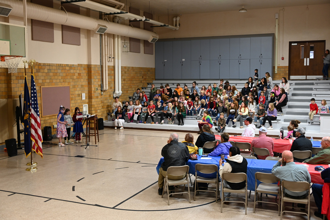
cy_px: 110
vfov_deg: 32.6
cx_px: 165
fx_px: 376
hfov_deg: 47.4
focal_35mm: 41
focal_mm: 41
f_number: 5
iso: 1250
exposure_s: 1/50
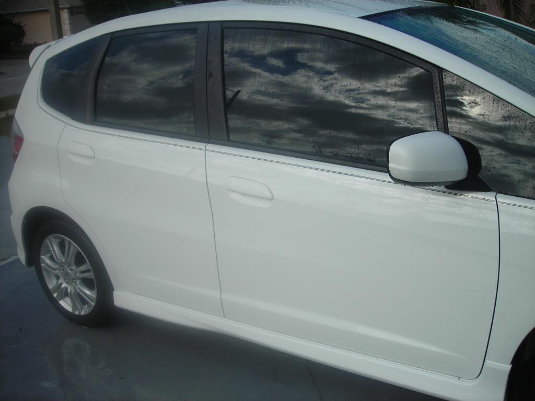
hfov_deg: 49.0
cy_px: 200
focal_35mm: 38
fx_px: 587
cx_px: 268
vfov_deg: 37.7
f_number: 6.4
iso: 50
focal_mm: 6.3
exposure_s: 1/219
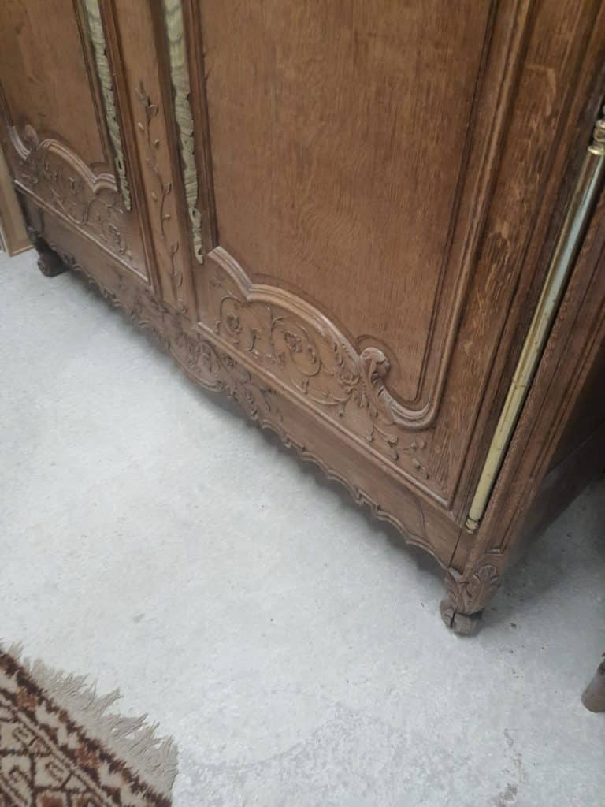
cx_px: 302
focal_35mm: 26
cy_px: 404
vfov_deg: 67.3
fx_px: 606
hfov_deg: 53.1
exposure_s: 1/50
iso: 250
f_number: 1.7
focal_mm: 4.32
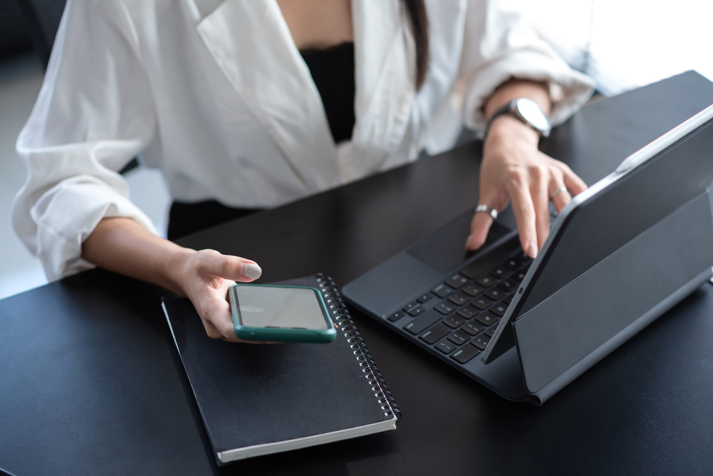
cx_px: 356
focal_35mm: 85
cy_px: 238
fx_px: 1684
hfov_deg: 23.9
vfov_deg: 16.1
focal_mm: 85
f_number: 2.8
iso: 500
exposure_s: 1/160
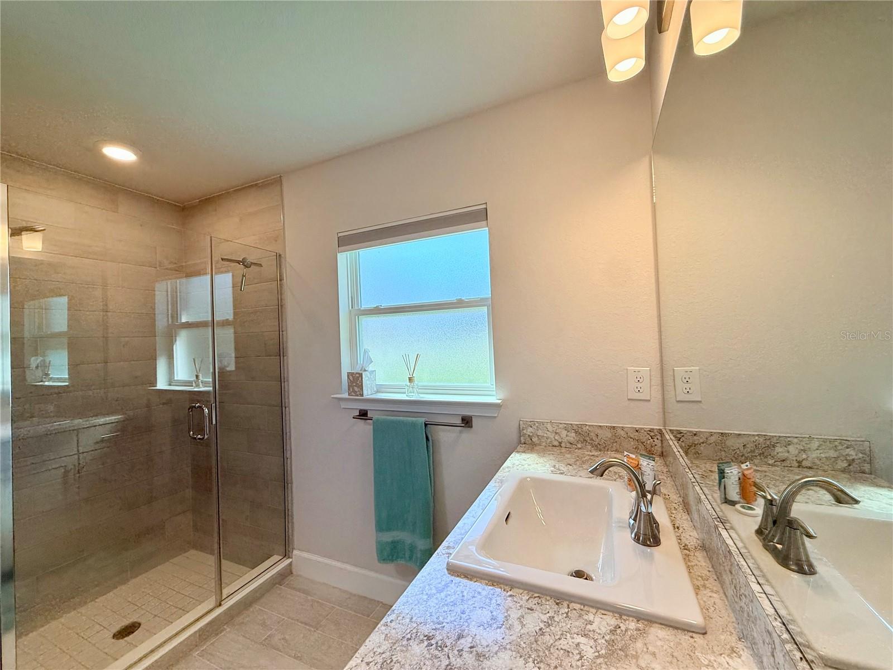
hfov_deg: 102.1
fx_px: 361
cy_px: 335
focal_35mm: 14
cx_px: 446
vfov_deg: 85.7
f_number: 2.2
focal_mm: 2.22
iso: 64
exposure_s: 1/136
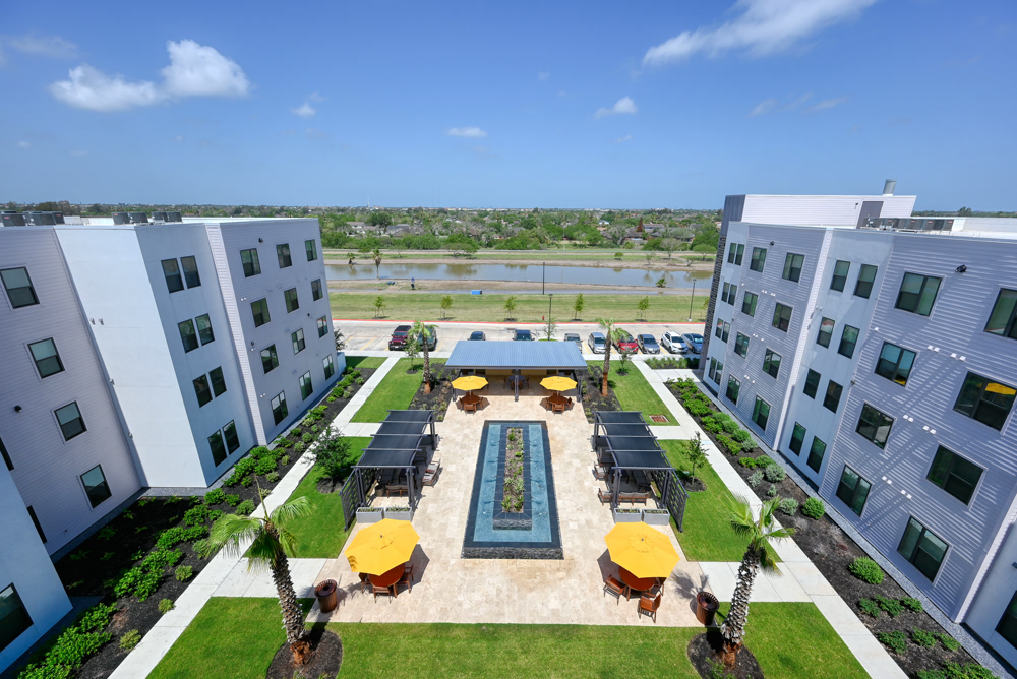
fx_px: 396
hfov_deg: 104.2
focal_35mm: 14
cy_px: 340
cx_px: 508
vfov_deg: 81.3
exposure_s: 1/500
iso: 100
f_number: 8
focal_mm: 14
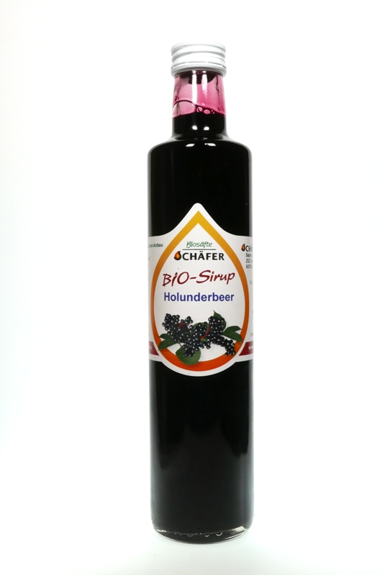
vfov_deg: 44.5
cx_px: 192
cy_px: 288
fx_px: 704
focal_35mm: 44
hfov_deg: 30.6
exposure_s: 1/50
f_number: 16
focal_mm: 19.9
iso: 800
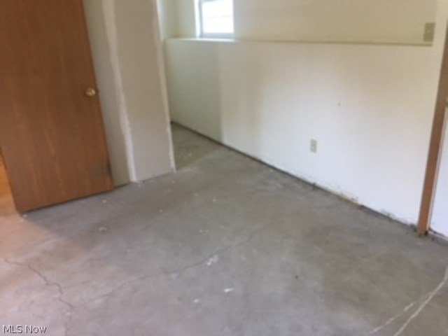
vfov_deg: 48.2
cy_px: 168
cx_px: 224
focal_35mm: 29
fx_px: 375
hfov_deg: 61.7
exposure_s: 1/15
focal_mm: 4.15
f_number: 2.2
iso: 64
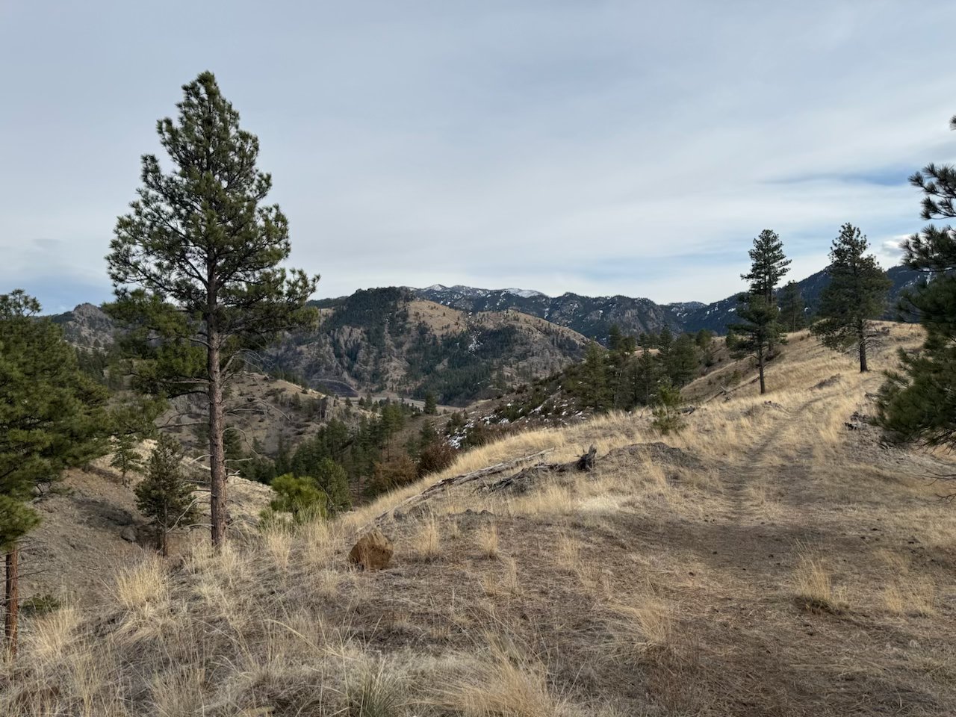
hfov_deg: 71.6
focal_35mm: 24
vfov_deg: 56.8
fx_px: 663
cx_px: 478
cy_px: 358
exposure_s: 1/6711
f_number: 1.78
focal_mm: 6.76
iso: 80
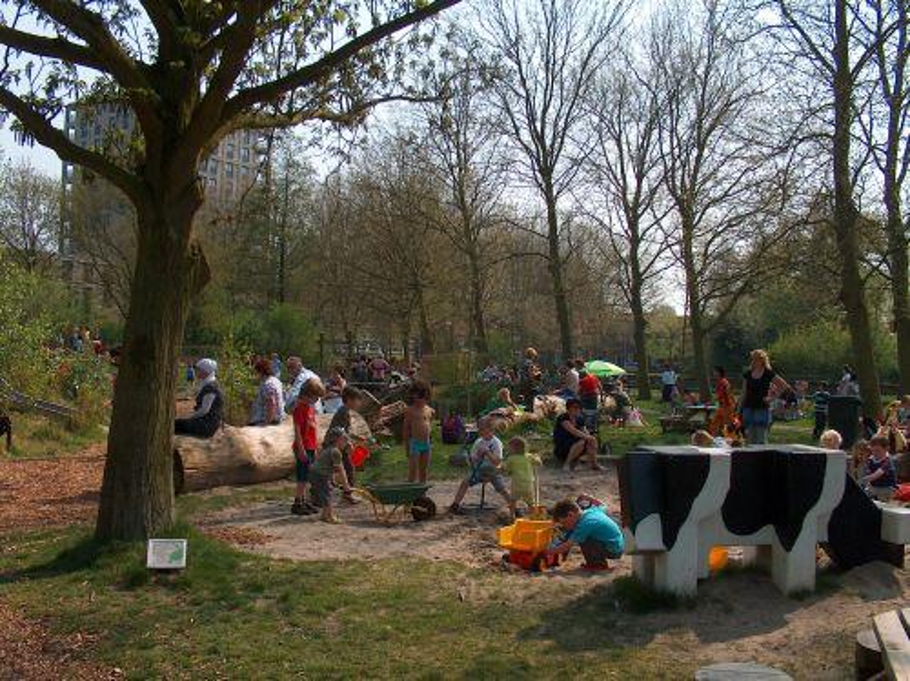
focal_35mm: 37
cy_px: 340
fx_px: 972
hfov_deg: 50.2
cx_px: 455
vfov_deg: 38.6
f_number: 6.7
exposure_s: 1/476
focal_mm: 7.6
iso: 100
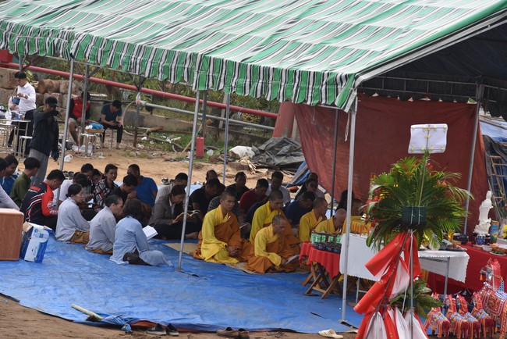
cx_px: 254
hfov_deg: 17.1
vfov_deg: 11.4
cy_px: 170
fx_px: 1691
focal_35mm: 120
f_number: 5.6
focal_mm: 120
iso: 250
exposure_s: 1/500
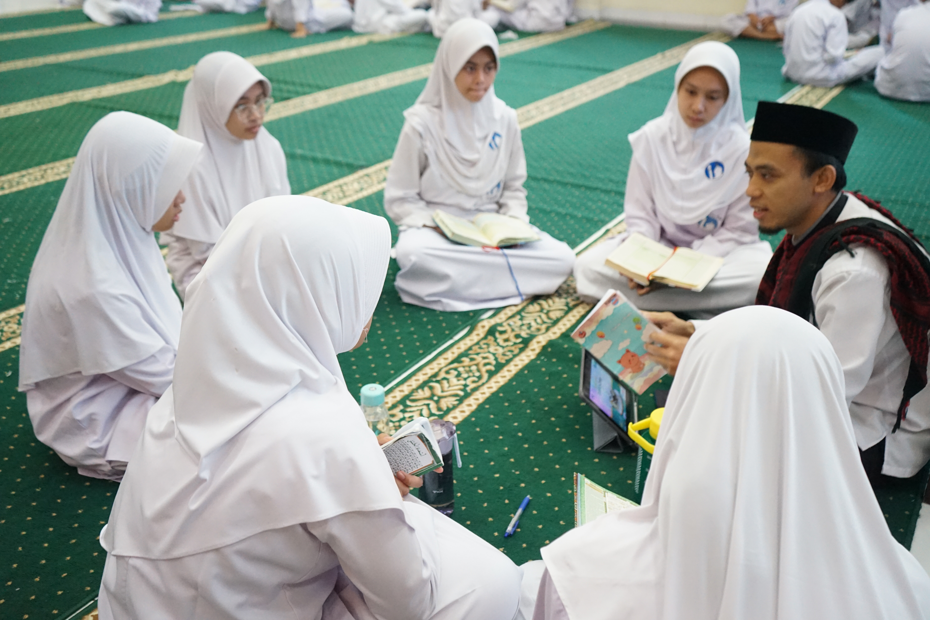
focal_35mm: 34
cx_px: 465
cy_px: 310
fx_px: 878
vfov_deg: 38.9
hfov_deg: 55.8
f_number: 4
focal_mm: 34
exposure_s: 1/40
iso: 6400
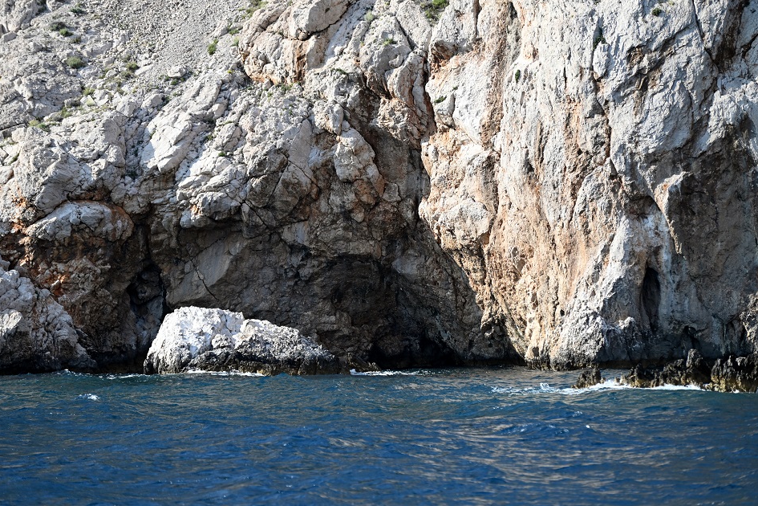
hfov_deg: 10.5
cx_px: 378
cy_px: 254
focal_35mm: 196
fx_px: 4127
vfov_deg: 7.0
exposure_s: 1/1000
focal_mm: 195
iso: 320
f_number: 5.3
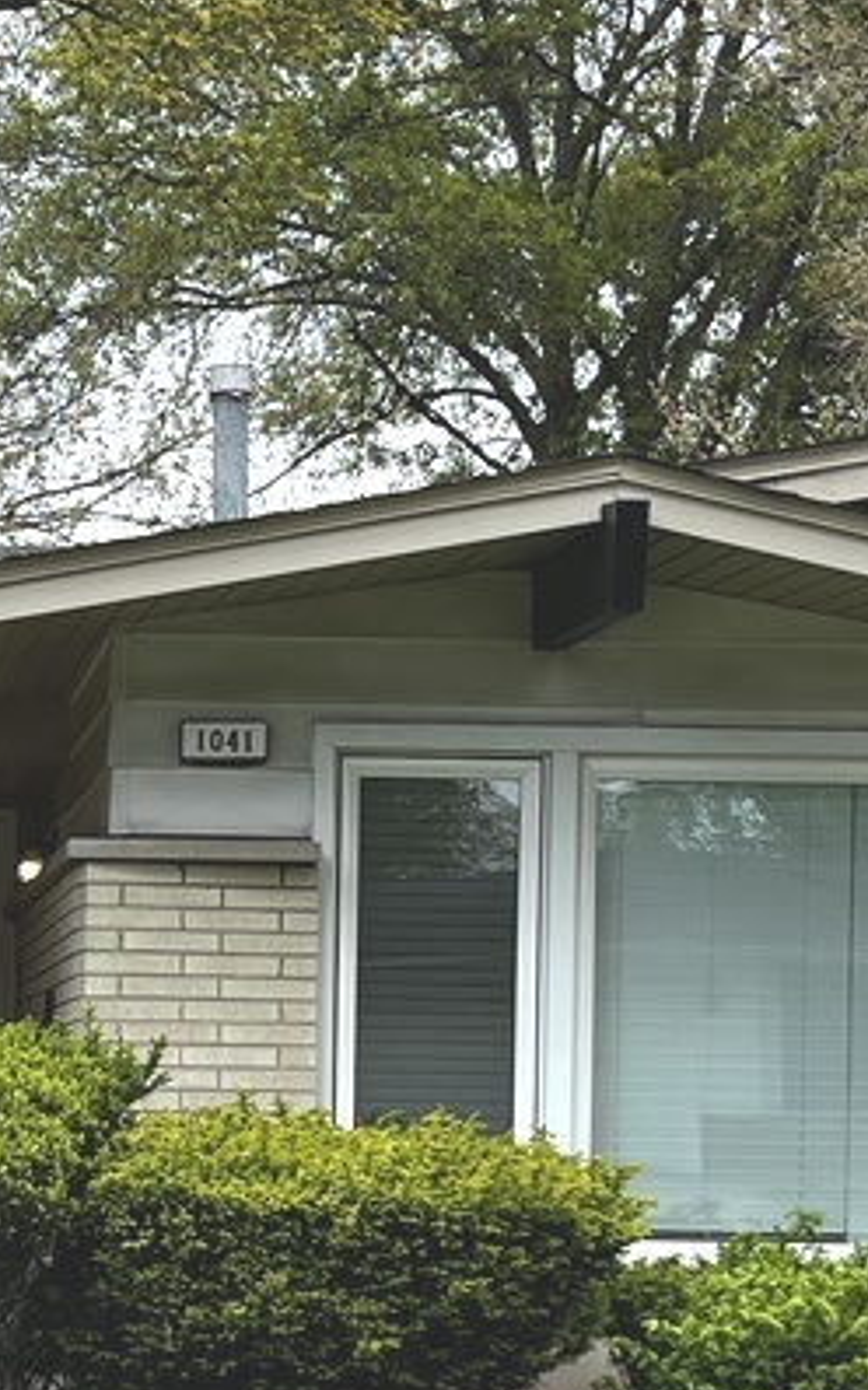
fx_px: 3786
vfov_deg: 20.6
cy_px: 1089
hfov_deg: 12.9
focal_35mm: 100
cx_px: -70
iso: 50
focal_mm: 5.1
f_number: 1.6
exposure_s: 1/1140
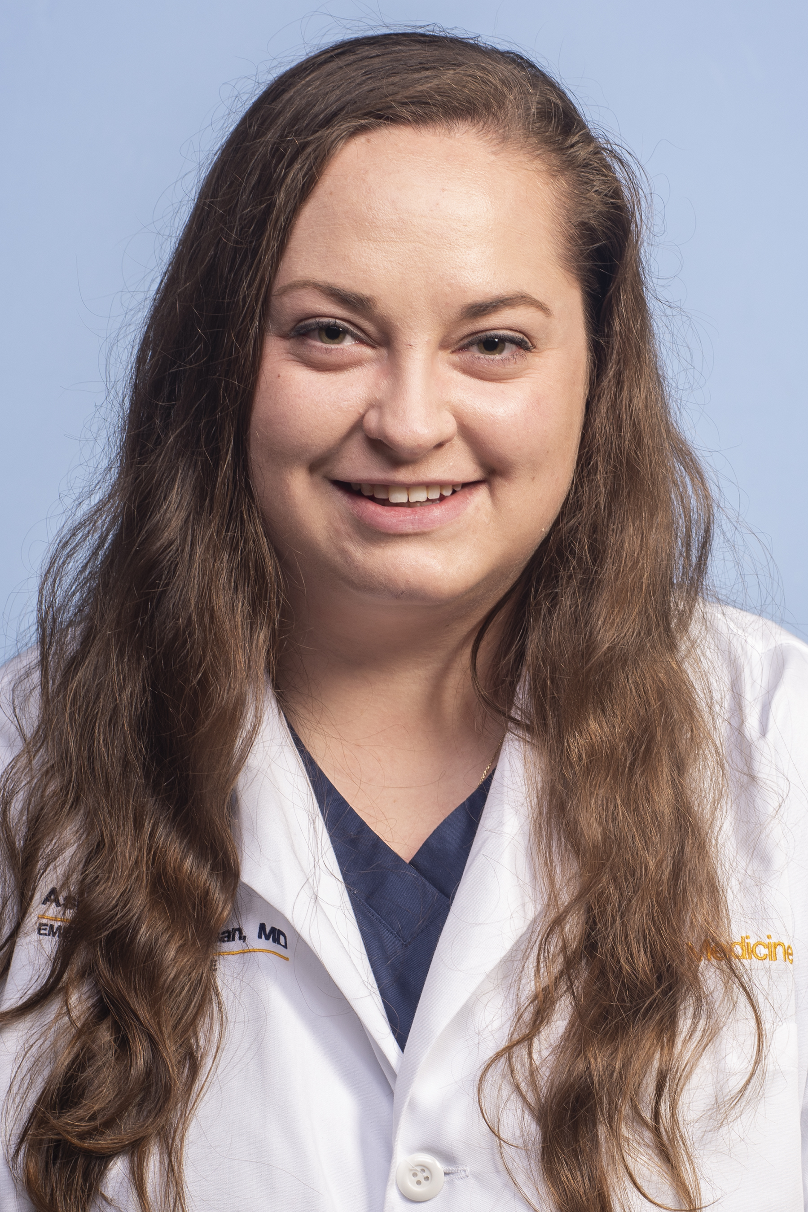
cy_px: 606
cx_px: 404
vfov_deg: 25.4
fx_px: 2693
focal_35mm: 80
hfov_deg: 17.1
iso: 50
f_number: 8
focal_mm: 80
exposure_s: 1/200
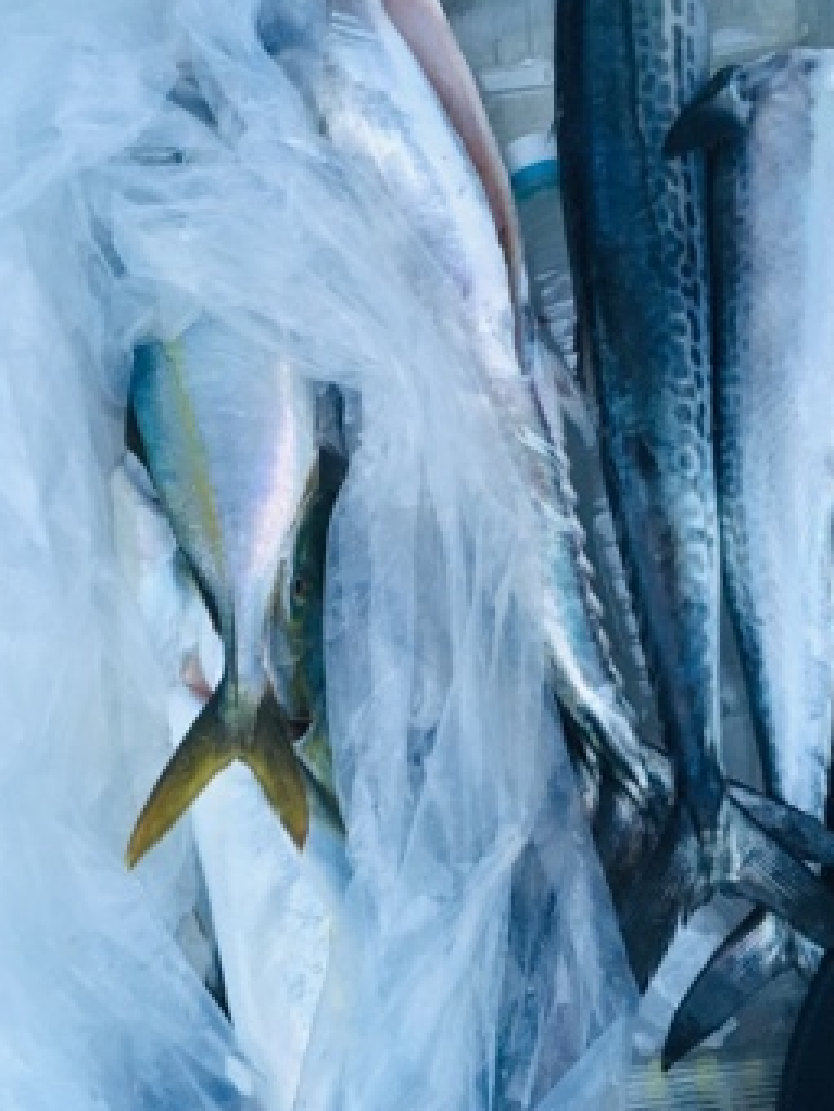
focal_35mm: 34
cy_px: 512
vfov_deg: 53.9
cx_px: 456
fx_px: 1092
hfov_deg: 41.8
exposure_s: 1/15
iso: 200
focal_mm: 4.15
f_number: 2.2
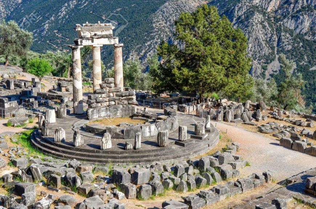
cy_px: 104
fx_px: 526
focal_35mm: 60
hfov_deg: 33.5
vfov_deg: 22.5
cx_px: 158
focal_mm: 40
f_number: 8
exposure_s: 1/250
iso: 400
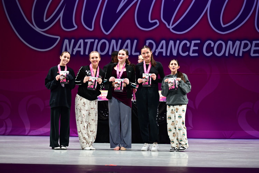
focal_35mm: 150
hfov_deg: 13.7
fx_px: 1079
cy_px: 86
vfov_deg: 9.1
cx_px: 130
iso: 640
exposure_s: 1/400
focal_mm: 150
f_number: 2.8
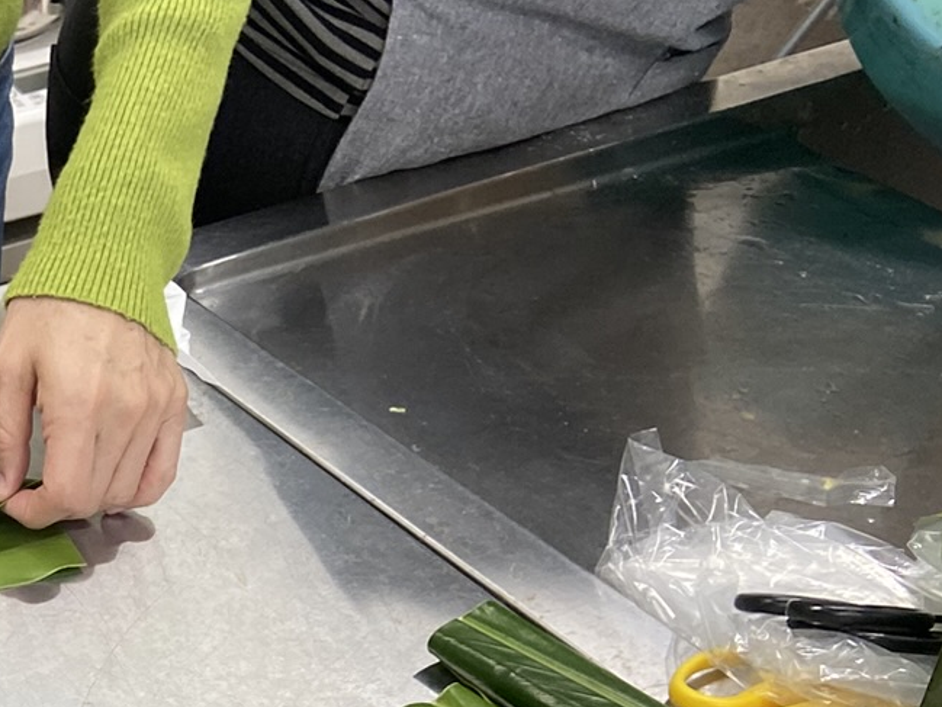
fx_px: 2232
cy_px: 900
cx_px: -399
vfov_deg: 17.0
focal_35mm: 82
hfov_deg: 20.9
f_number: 1.8
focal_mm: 4.25
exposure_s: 1/121
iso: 100
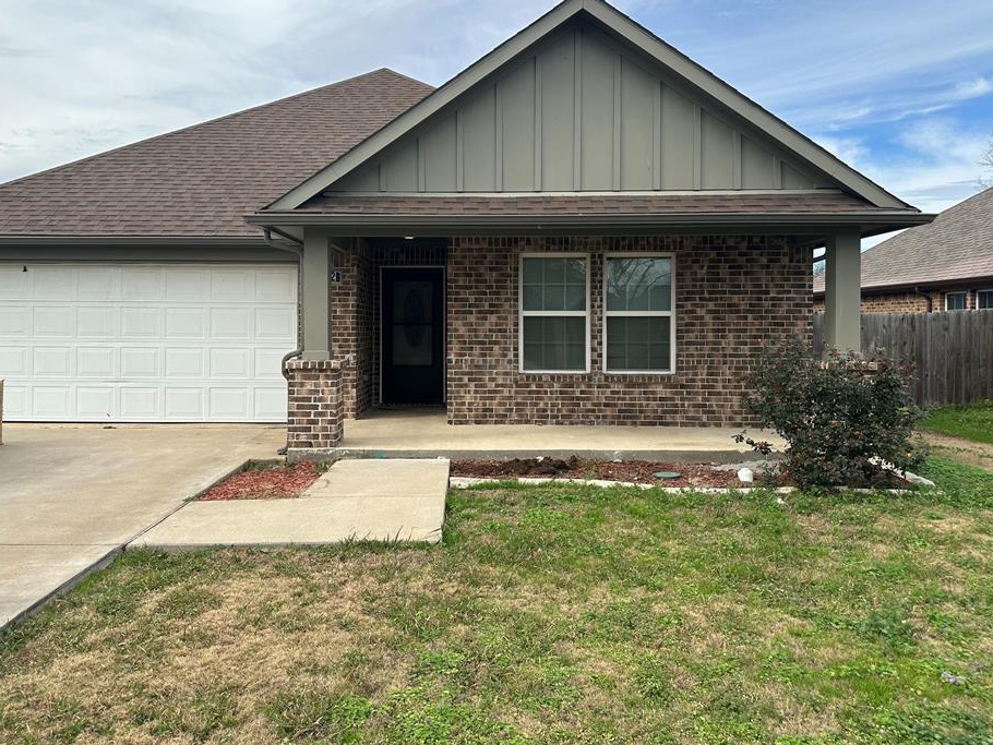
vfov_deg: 51.3
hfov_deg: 65.2
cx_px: 465
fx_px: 775
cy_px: 334
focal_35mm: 27
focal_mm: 6.86
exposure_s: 1/2410
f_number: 1.78
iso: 80
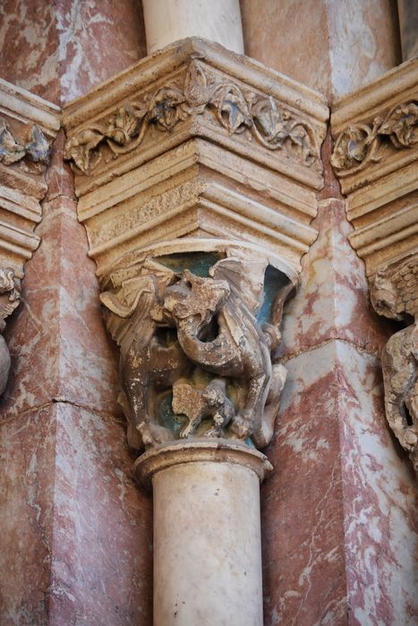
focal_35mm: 120
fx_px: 2089
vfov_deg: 17.1
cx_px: 209
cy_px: 313
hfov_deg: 11.4
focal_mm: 80
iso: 400
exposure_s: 1/400
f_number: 5
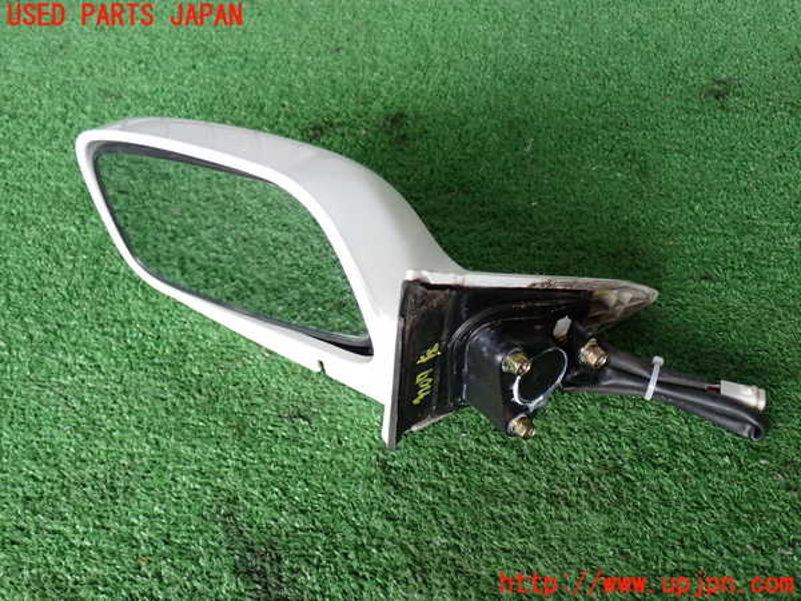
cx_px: 400
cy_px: 300
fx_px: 833
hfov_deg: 51.4
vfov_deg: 39.7
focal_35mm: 36
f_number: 2.5
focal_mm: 6.37
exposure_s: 1/80
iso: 125
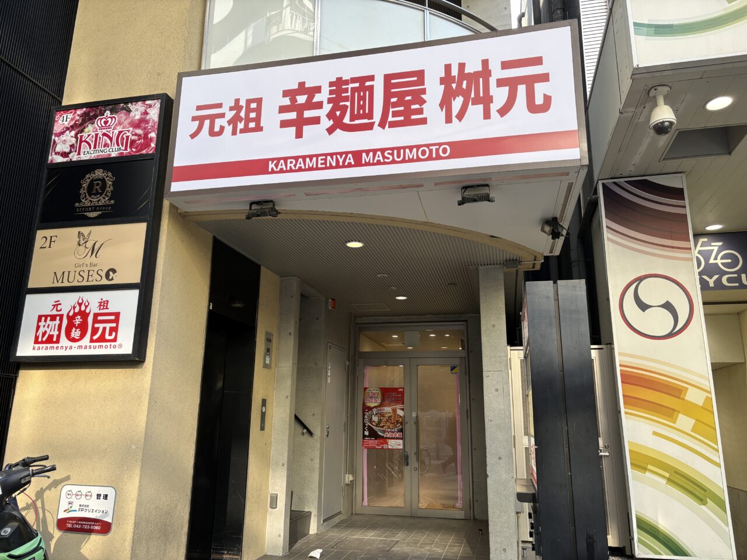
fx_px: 561
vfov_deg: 53.1
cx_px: 374
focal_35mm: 26
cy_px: 280
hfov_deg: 67.3
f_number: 1.6
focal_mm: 5.96
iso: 40
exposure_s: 1/187
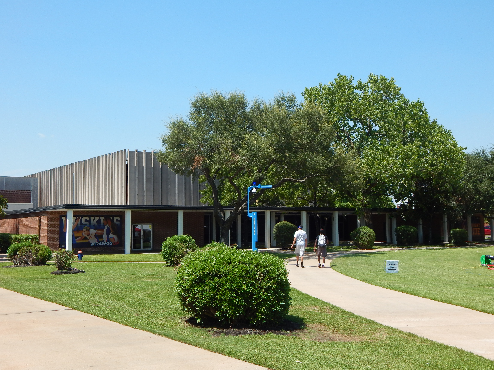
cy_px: 185
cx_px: 247
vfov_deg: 33.6
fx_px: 614
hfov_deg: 43.9
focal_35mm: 43
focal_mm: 7.7
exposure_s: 1/1000
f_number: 3.6
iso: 125
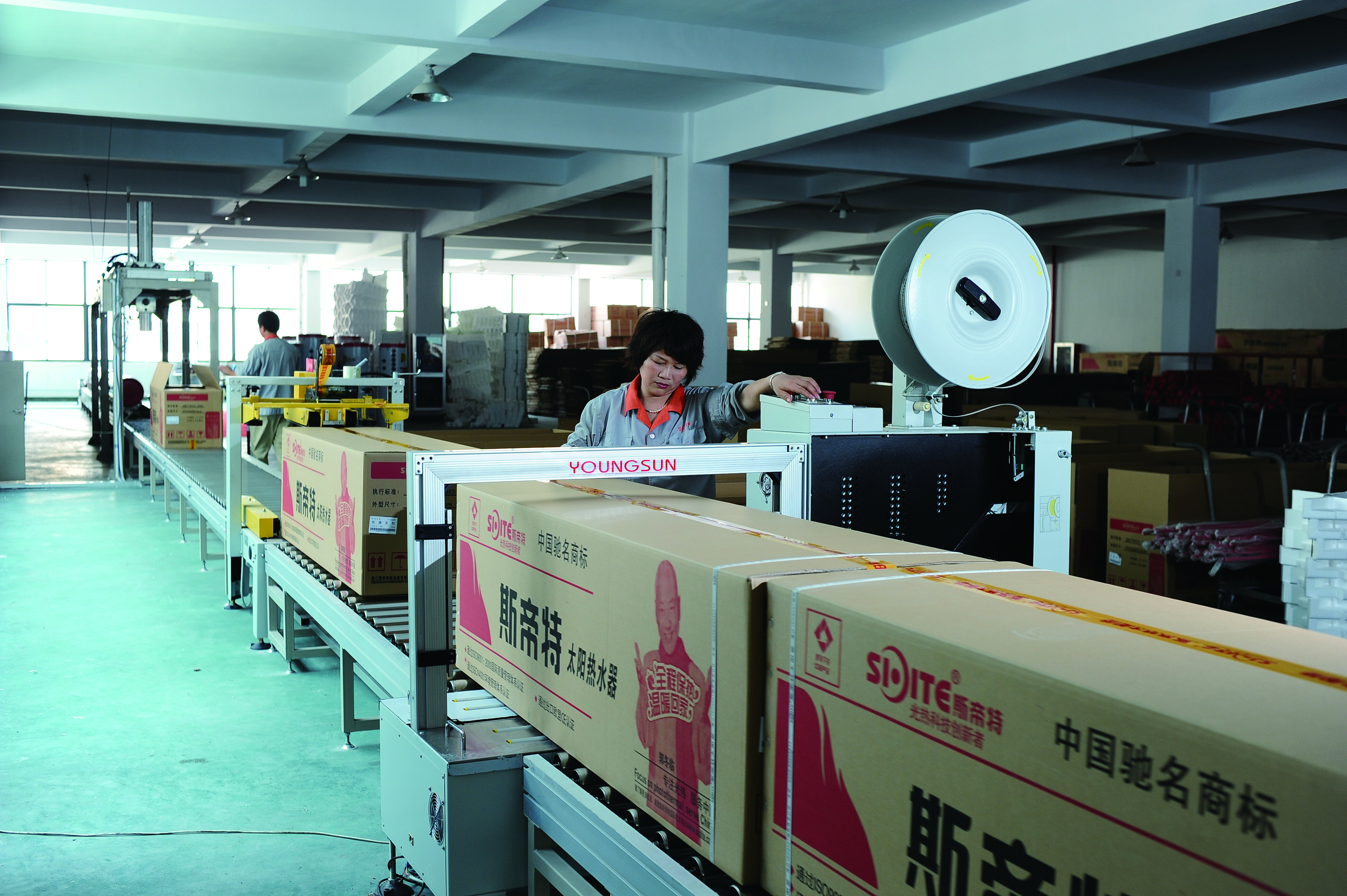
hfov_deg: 54.5
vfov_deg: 37.8
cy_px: 448
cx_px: 674
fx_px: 1309
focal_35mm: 35
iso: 320
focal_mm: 35
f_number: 4.5
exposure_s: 1/60
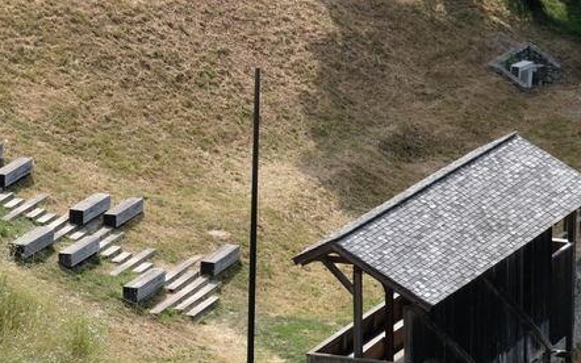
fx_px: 3926
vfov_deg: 5.3
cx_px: 57
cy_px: 427
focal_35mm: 248
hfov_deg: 8.4
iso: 200
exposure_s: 1/210
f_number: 8
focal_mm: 70
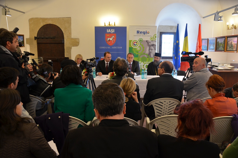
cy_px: 79
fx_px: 178
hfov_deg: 67.5
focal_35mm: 27
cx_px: 119
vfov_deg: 47.7
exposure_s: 1/40
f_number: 4
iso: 500
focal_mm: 18
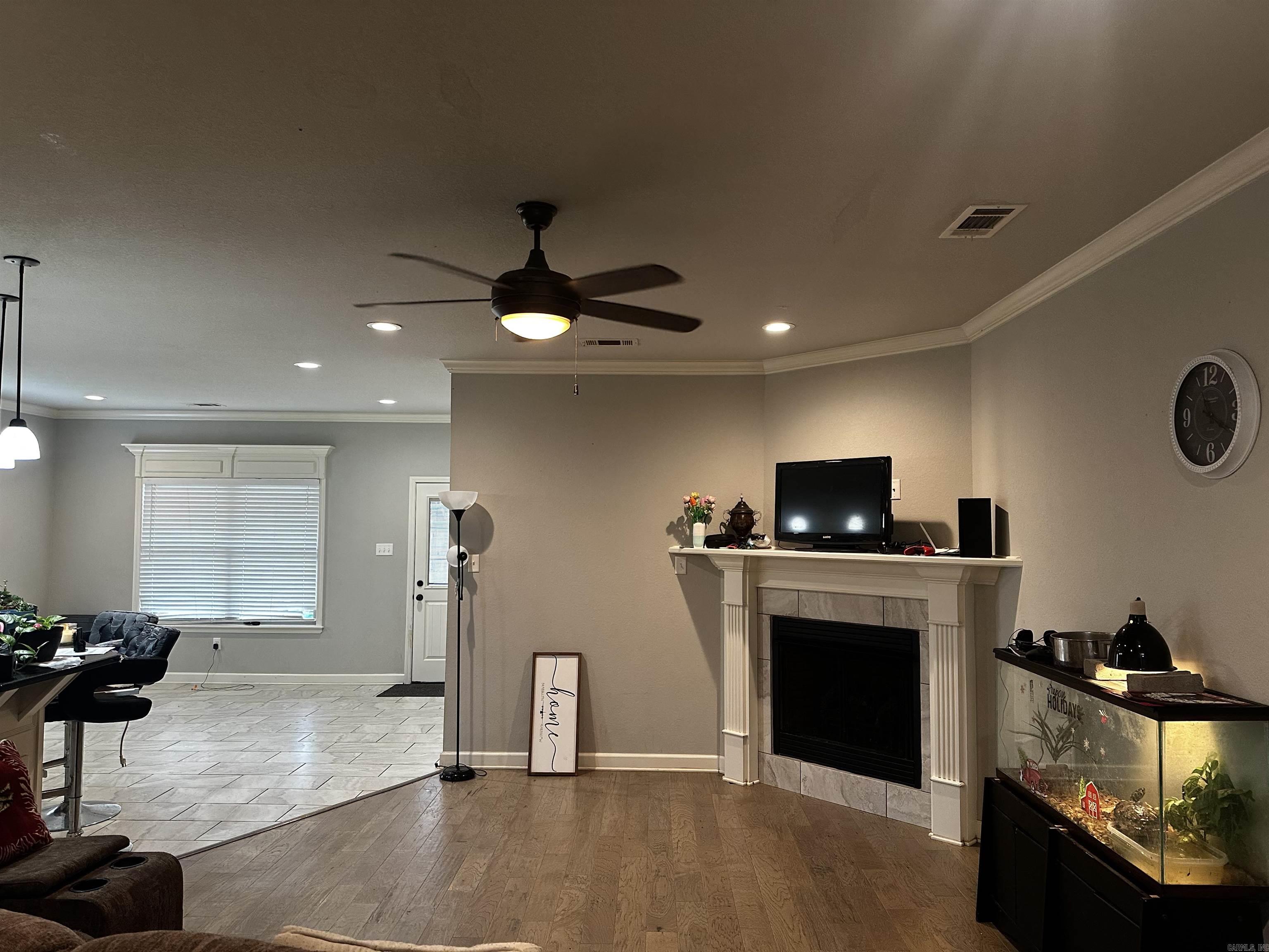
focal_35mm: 24
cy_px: 476
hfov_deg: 71.6
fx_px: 880
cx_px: 634
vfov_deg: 56.8
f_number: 1.78
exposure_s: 1/60
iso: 320
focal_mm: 6.86
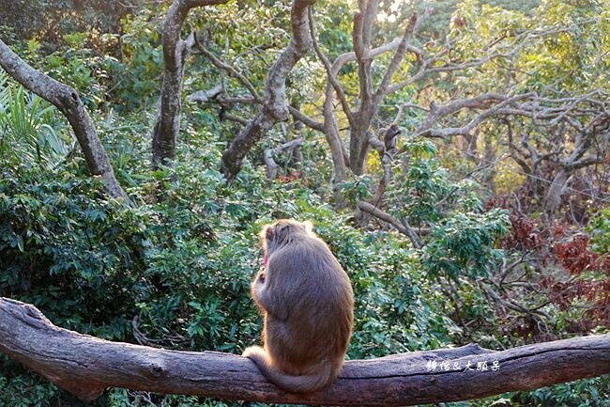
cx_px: 305
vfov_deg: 17.3
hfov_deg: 25.7
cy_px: 204
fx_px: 1338
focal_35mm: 79
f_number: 4
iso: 400
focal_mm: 29.1
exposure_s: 1/80
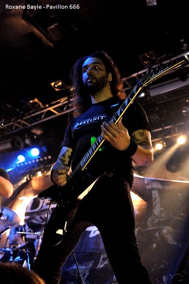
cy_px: 142
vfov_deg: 46.5
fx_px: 332
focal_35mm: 42
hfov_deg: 31.8
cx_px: 94
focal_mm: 28
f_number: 4
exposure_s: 1/60
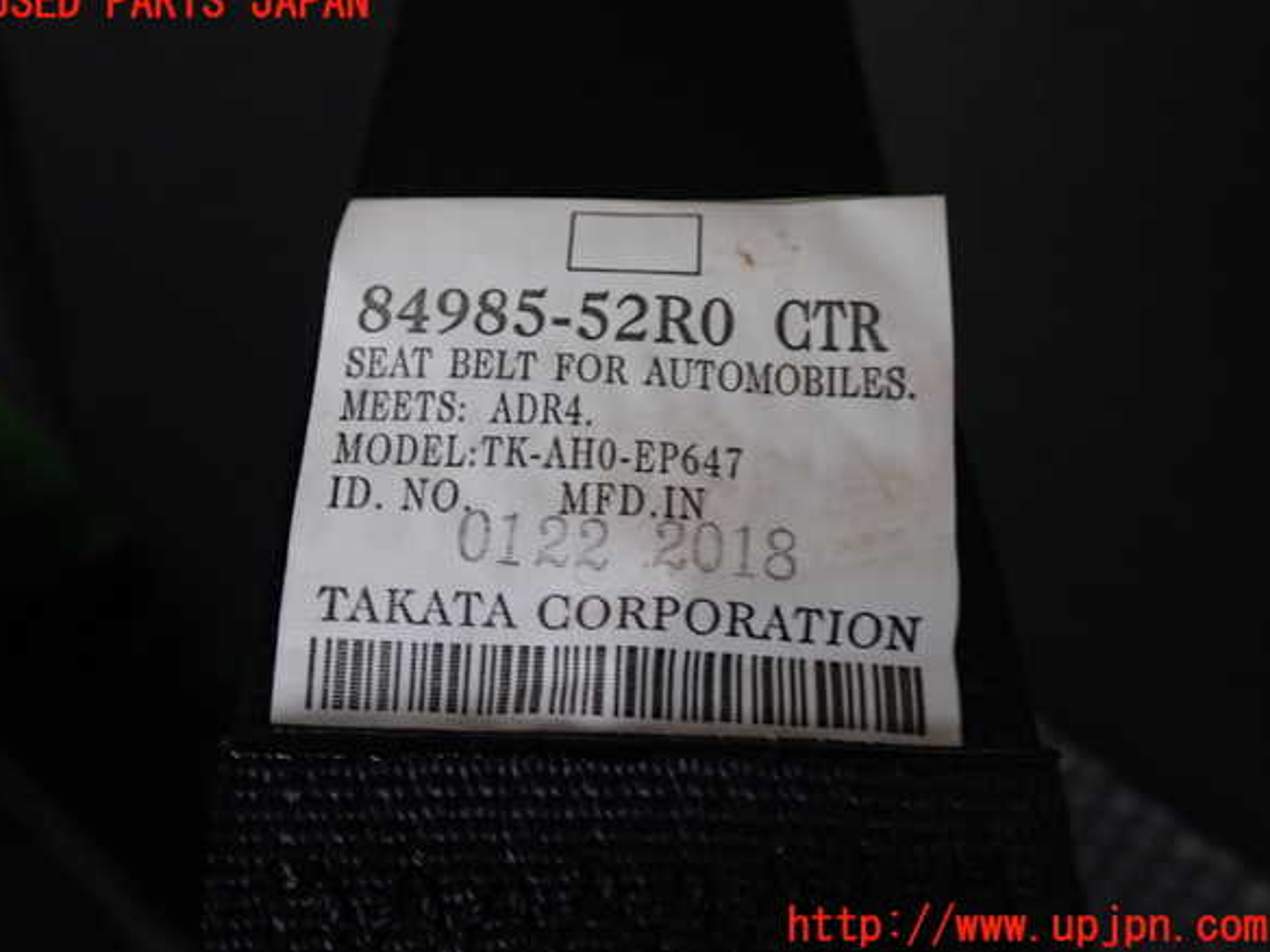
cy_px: 465
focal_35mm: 37
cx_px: 626
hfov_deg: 50.1
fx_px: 1357
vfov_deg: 38.7
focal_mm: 6.37
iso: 320
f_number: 3.5
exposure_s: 1/40
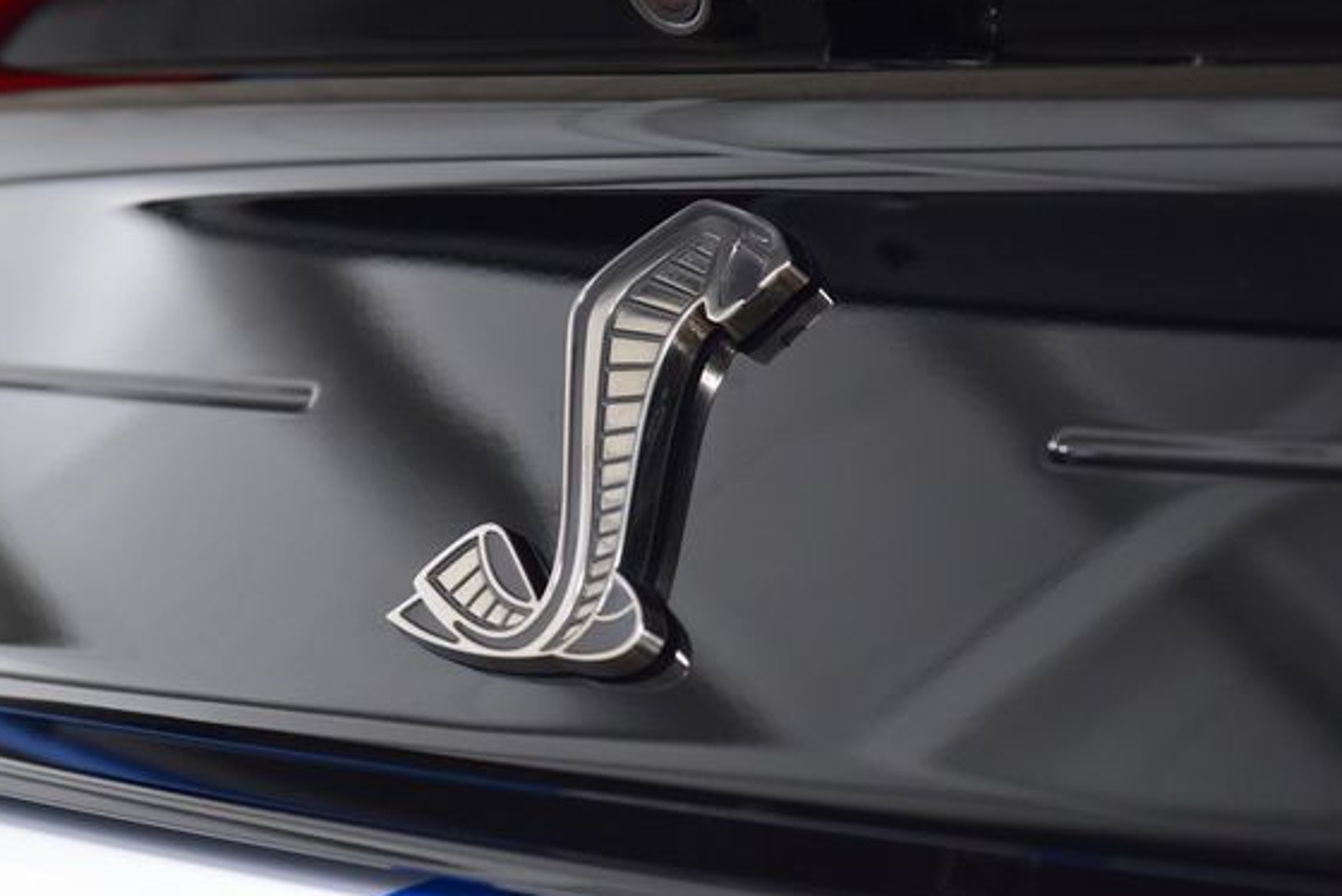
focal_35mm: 120
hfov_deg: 17.0
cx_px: 602
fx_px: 4475
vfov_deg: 11.4
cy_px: 420
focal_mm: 70
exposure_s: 1/30
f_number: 4
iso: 1600
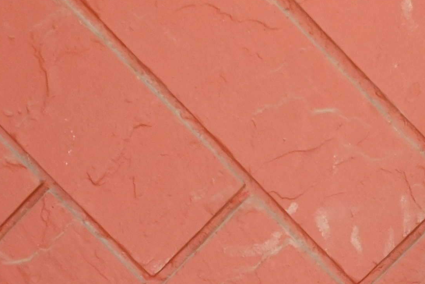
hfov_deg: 13.1
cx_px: 476
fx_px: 1806
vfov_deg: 8.9
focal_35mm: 153
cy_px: 332
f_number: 3.8
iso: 1800
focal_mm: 20
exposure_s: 1/125
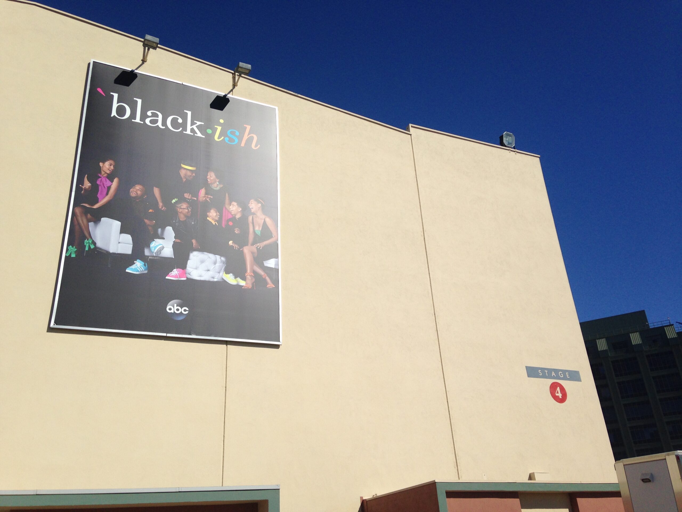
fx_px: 650
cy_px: 256
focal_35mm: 33
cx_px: 341
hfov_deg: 55.4
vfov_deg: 42.9
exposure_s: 1/3876
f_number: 2.4
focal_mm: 4.12
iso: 50
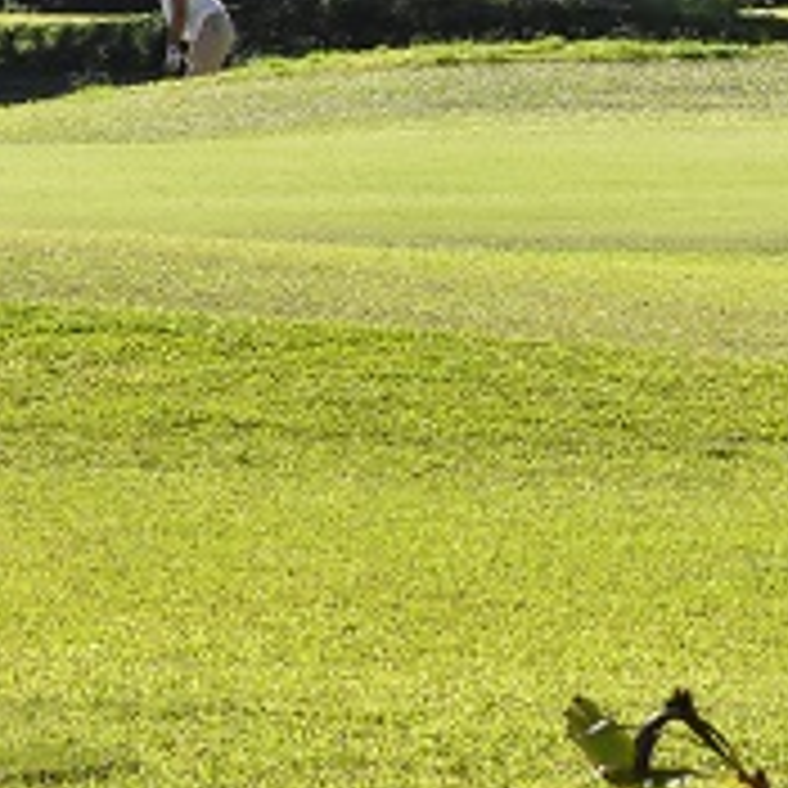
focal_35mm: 419
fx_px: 10791
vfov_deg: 4.2
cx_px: 743
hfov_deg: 4.2
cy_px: -18
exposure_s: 1/1250
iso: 2500
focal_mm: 90
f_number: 18
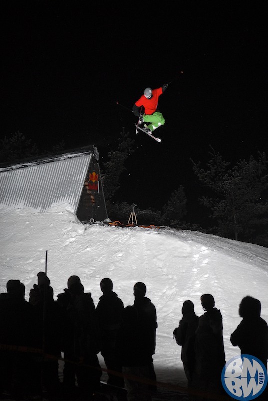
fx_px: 1335
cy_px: 200
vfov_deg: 17.0
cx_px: 134
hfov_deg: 11.5
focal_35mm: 120
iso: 320
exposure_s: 1/250
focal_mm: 80
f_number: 4.2
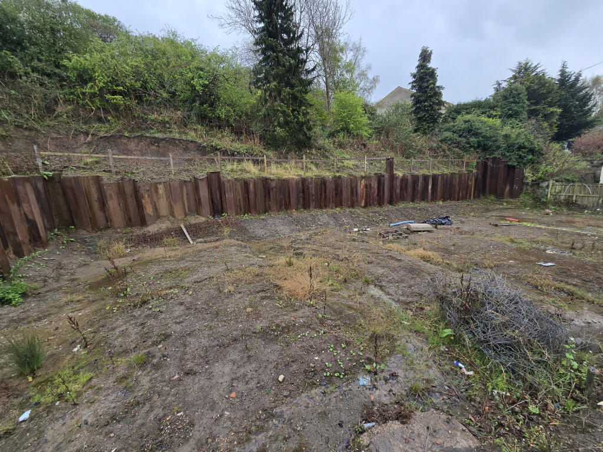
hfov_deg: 106.2
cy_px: 226
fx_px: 226
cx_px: 302
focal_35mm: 13
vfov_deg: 89.9
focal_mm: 2.2
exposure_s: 1/125
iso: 50
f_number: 2.2
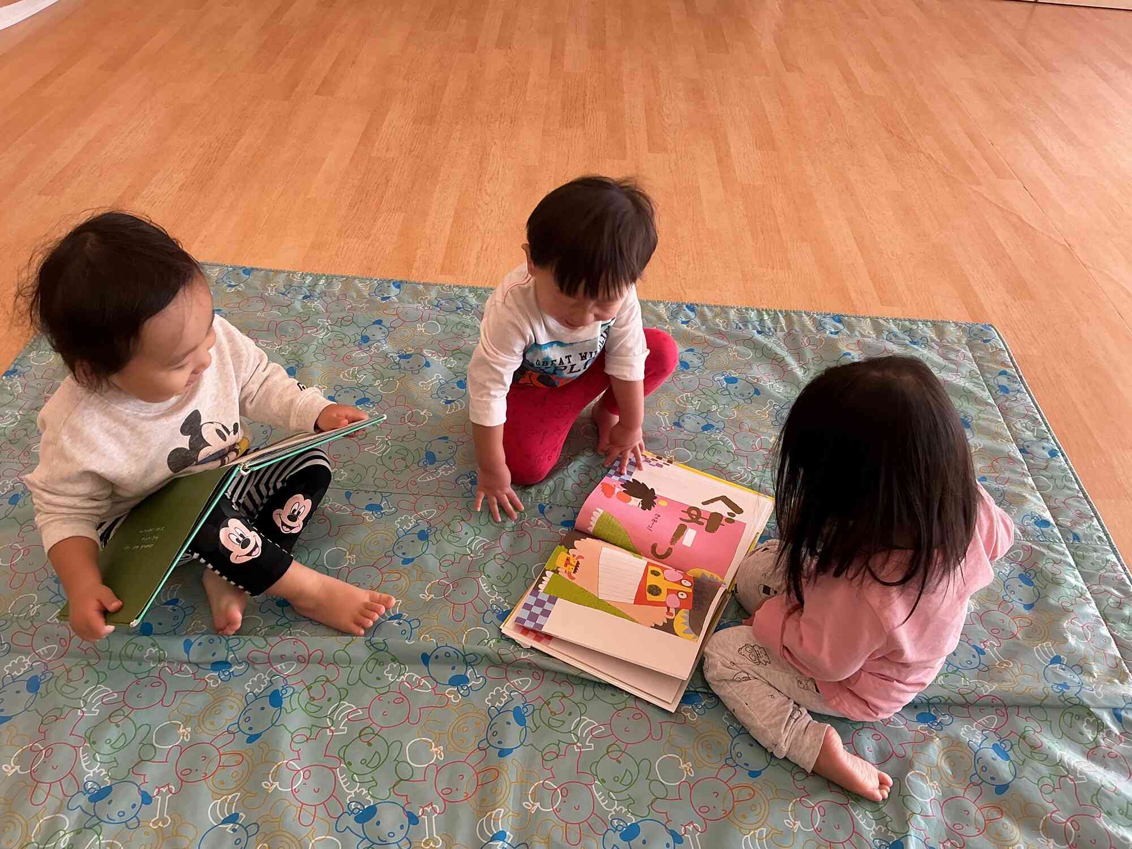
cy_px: 424
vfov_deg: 48.2
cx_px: 566
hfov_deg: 61.7
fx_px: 948
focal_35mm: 29
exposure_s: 1/120
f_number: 1.8
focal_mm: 3
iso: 20
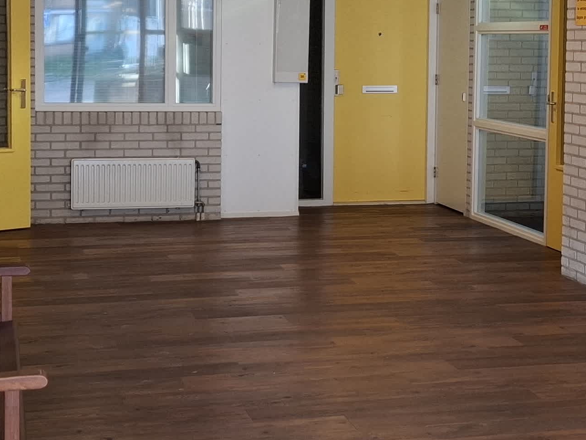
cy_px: 141
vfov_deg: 20.1
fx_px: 1236
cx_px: 366
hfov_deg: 26.6
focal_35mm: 73
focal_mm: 5.5
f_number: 1.8
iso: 200
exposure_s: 1/50
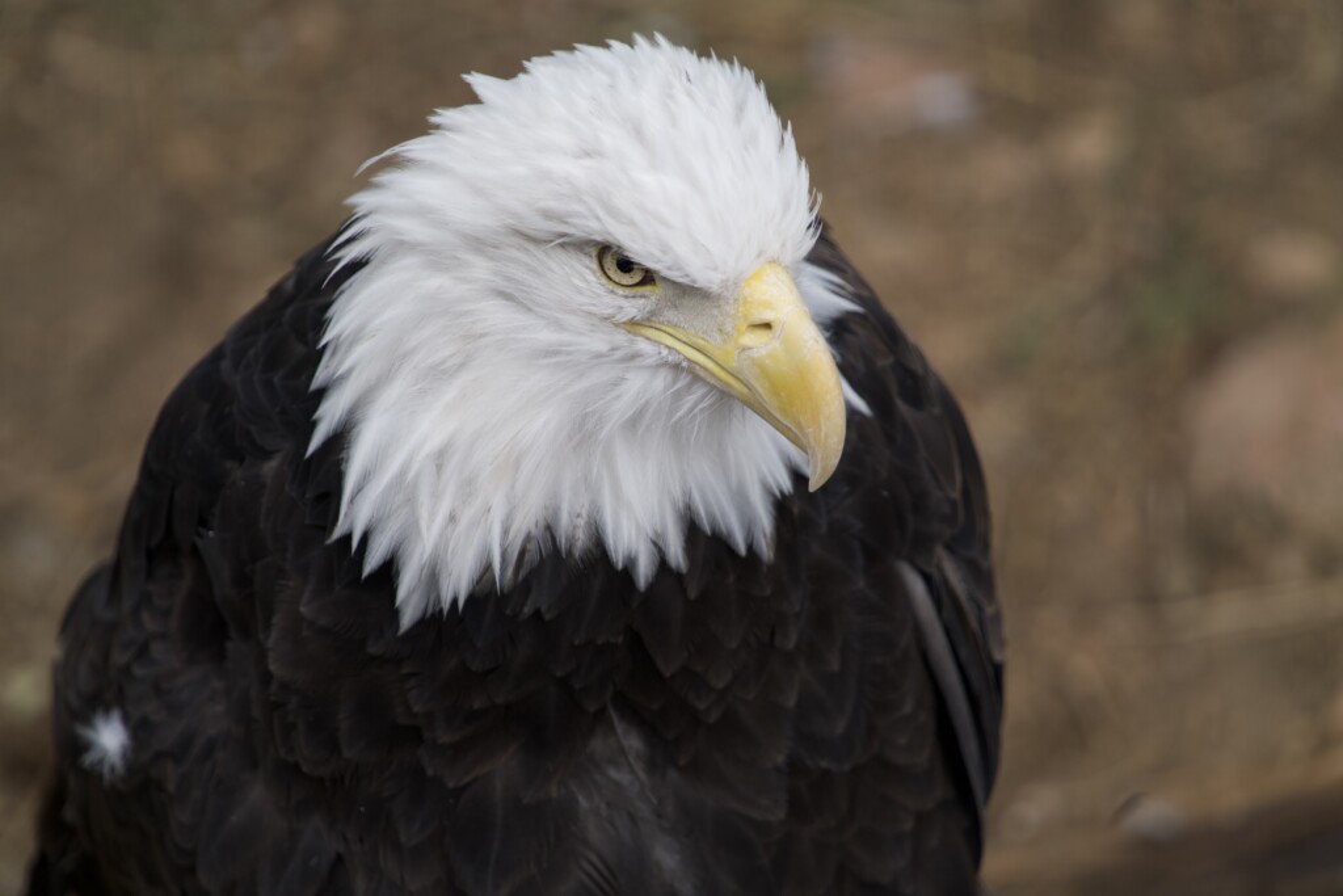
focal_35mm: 400
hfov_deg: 5.2
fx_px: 14923
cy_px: 448
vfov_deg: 3.4
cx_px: 672
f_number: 5.6
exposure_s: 1/400
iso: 500
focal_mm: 400
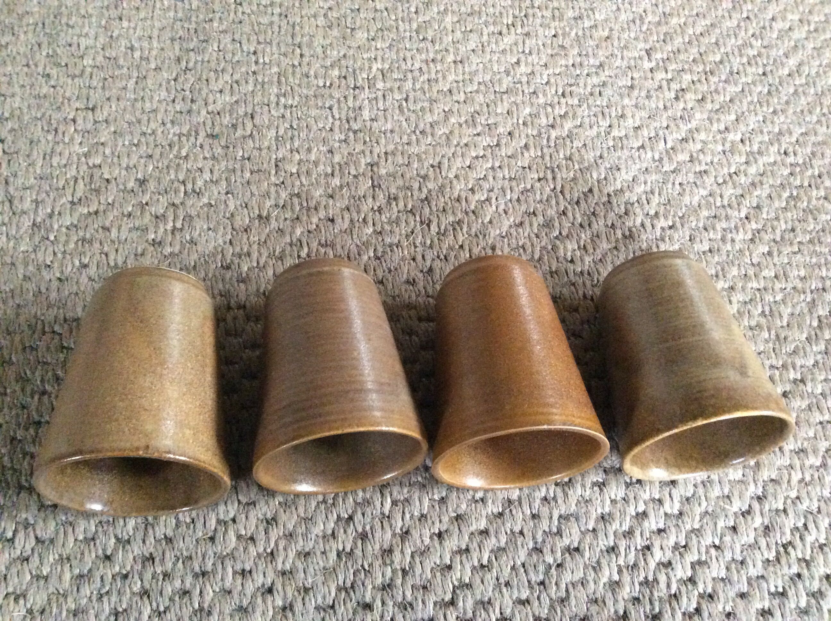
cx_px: 416
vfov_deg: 44.1
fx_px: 767
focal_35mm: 32
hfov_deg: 56.9
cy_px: 310
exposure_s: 1/17
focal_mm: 3.3
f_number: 2.4
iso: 500
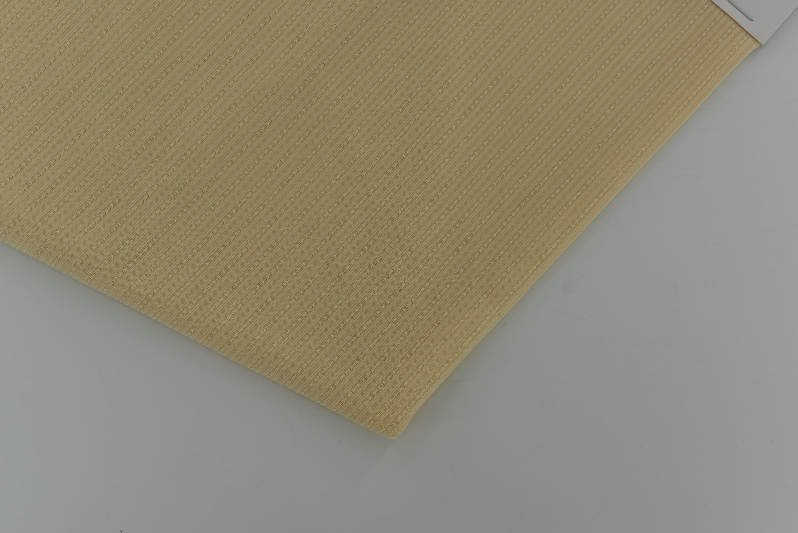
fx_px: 1109
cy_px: 266
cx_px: 399
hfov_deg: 39.6
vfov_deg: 27.0
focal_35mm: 50
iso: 100
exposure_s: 1/400
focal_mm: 50
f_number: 3.5
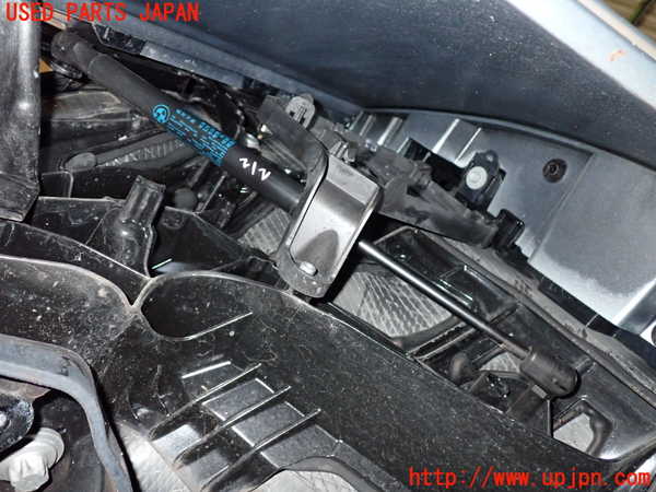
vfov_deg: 46.8
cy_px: 246
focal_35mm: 30
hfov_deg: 60.0
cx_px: 328
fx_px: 569
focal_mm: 5.4
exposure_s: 1/30
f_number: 6.3
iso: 640
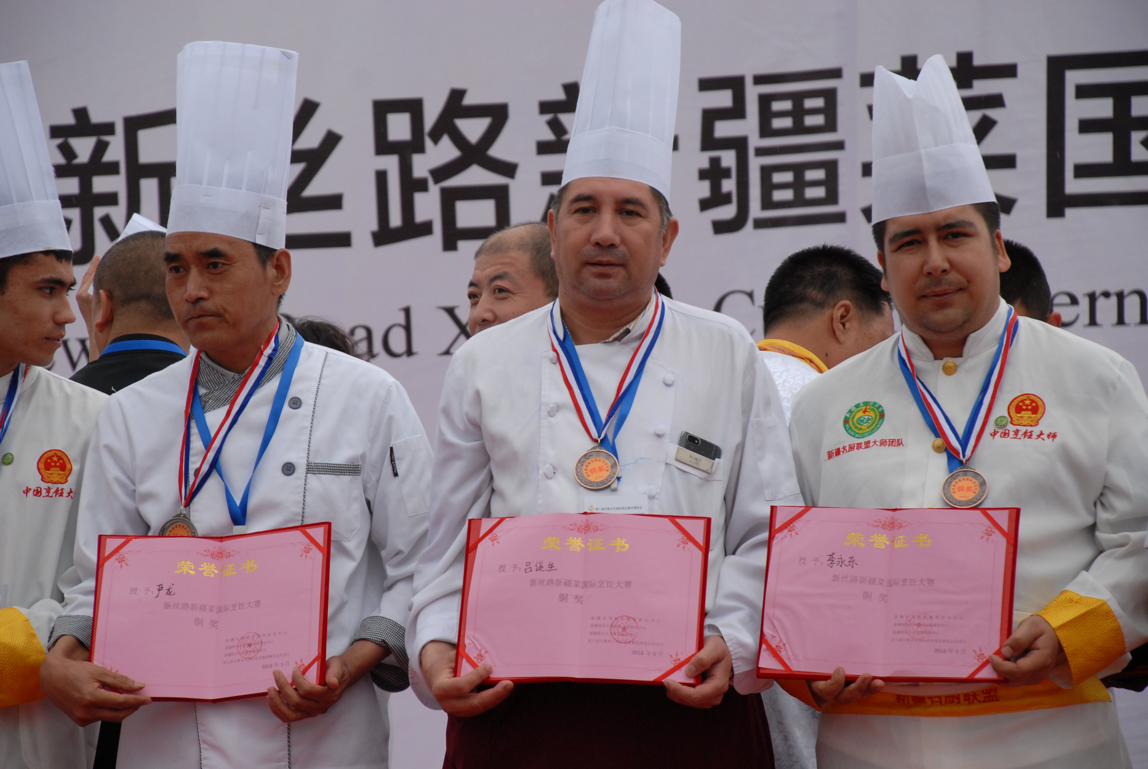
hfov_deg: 13.0
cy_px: 384
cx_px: 574
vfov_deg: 8.7
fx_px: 5029
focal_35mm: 158
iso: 400
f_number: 7.1
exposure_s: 1/500
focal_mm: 105
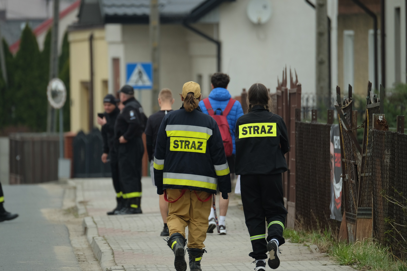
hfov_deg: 3.4
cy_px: 136
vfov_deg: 2.3
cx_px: 204
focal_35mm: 600
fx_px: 6783
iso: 200
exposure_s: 1/100
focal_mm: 400
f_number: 5.6
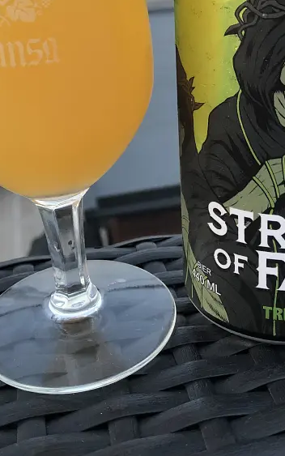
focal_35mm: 54
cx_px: 155
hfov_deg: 24.0
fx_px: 671
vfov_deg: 36.0
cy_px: 77
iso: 40
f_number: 1.8
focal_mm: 3.99
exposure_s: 1/30
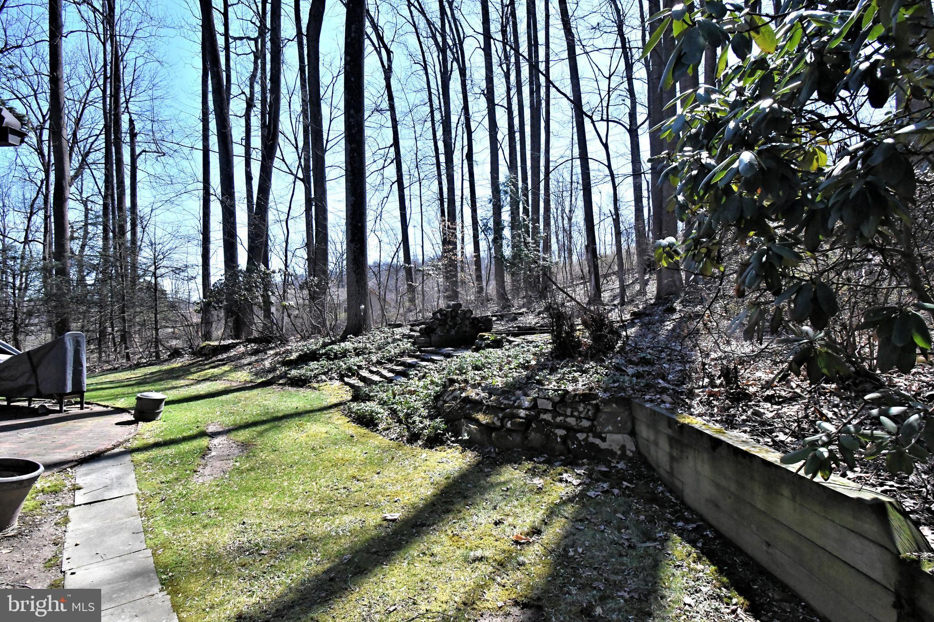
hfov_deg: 93.3
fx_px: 441
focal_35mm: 17
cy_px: 311
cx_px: 467
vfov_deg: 70.4
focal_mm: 11.5
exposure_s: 1/2500
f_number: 10
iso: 4000
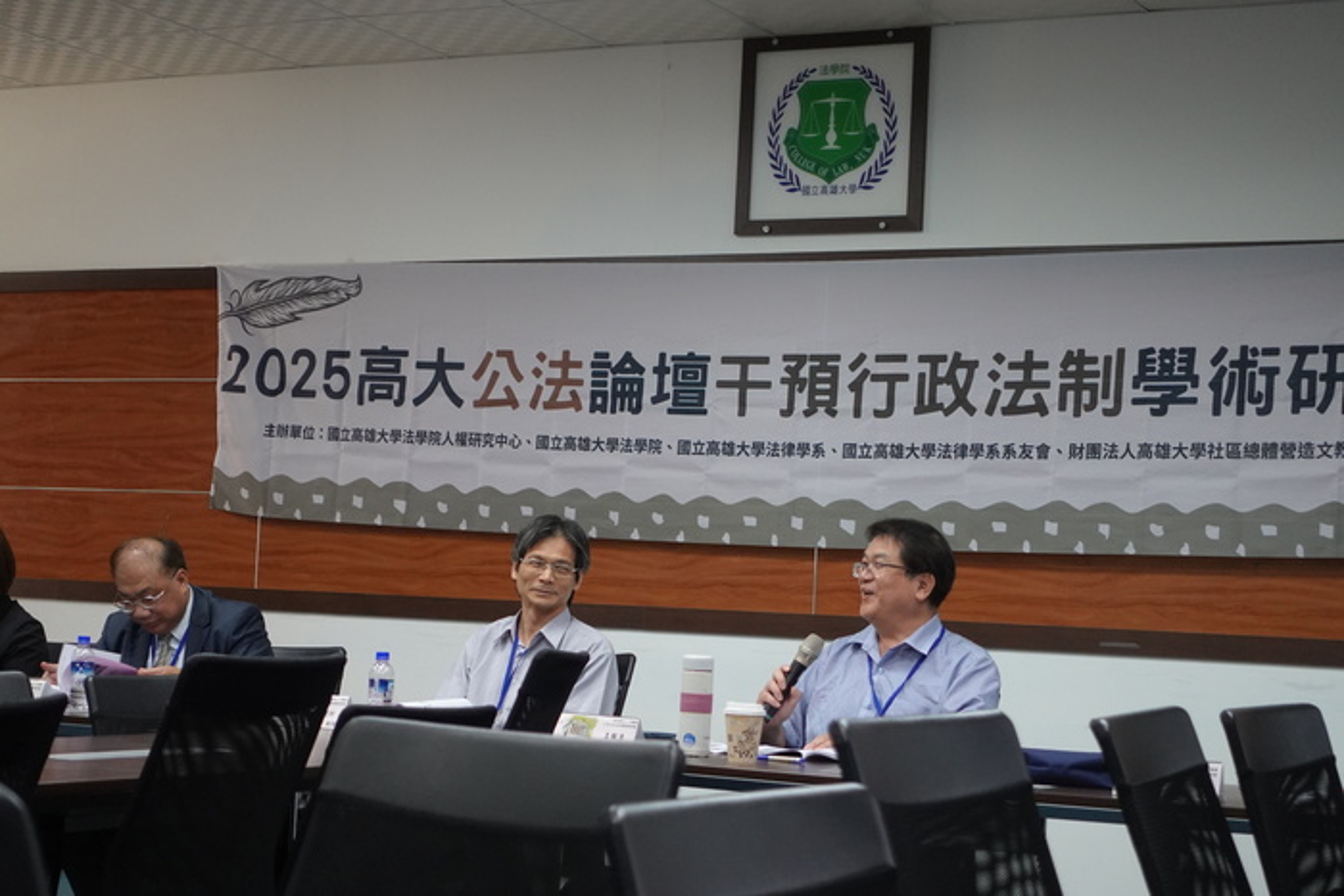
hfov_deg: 28.8
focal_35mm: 70
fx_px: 2614
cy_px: 448
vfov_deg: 19.5
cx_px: 672
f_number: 2.8
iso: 1250
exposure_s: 1/125
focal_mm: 25.7
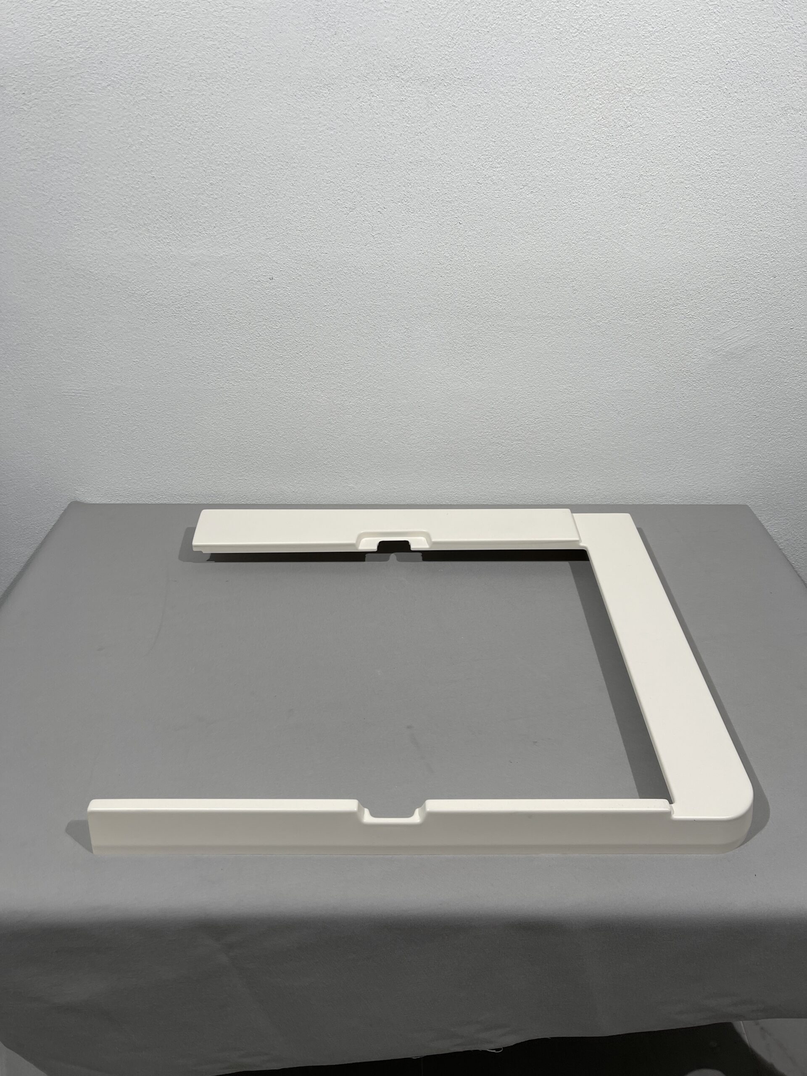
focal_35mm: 26
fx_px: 808
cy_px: 538
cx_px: 404
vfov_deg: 67.3
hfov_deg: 53.1
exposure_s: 1/121
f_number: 1.6
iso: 40
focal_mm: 5.1
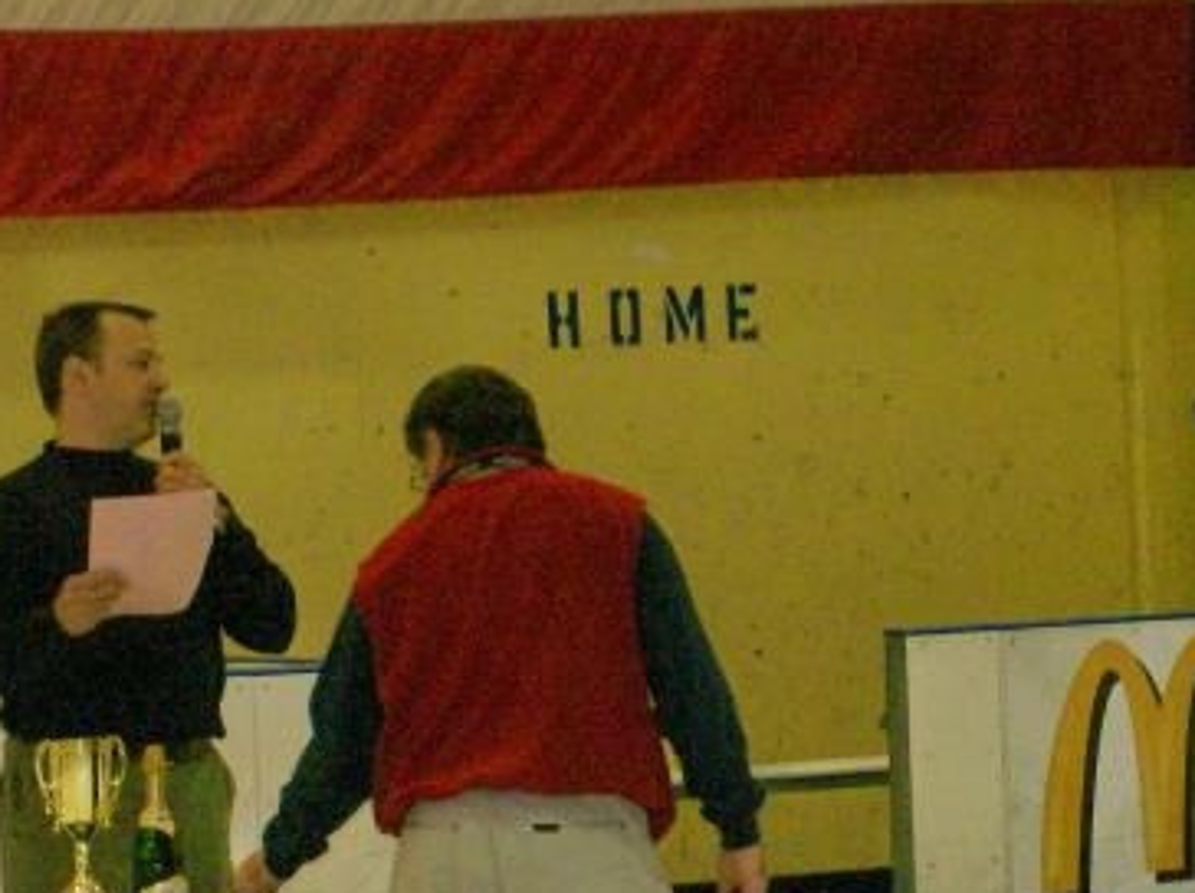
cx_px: 804
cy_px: 753
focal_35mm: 190
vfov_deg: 7.8
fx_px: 6550
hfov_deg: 10.4
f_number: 4.8
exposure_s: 1/125
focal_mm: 18
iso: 140
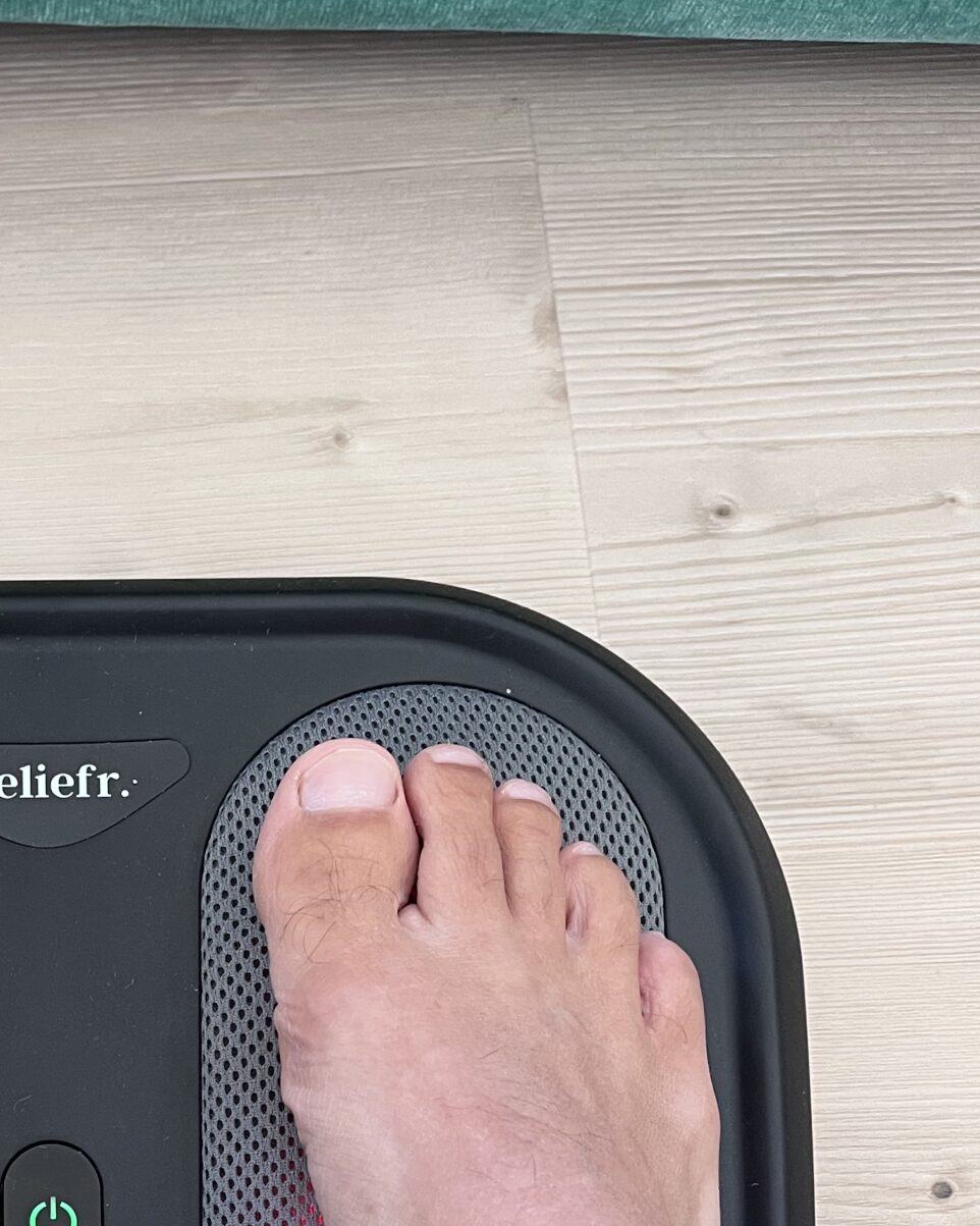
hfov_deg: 26.7
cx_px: 24
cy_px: 1259
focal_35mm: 54
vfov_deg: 31.8
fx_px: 1958
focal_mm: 5.1
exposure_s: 1/60
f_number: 1.6
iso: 160
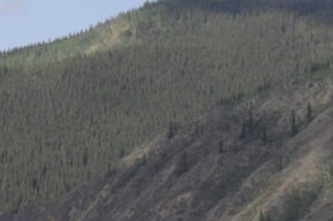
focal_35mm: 349
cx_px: 65
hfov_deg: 5.9
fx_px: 3228
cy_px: 140
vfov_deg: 3.9
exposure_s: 1/640
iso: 400
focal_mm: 35
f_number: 13
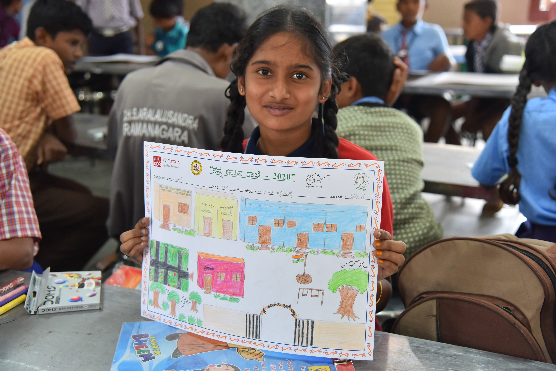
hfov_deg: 39.6
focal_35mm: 50
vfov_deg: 27.0
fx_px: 772
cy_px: 186
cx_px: 278
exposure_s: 1/60
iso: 1400
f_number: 4
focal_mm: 50
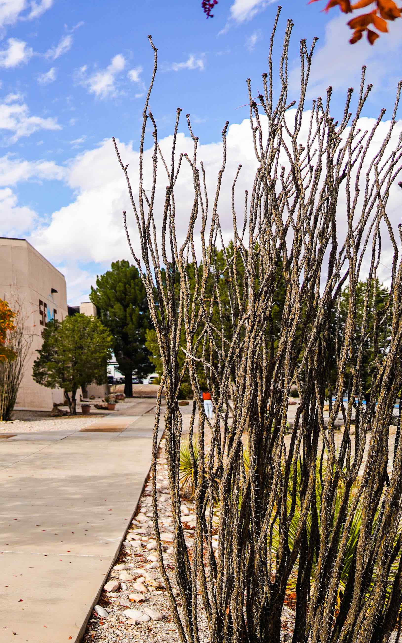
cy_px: 323
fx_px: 649
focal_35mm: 37
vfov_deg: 52.8
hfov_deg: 30.1
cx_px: -64
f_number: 1.8
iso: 160
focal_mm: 16
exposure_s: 1/8000
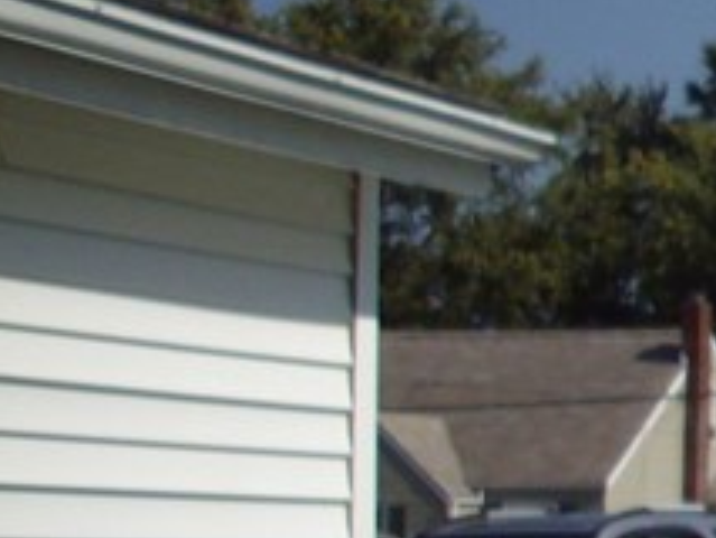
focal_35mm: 178
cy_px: 350
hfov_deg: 9.8
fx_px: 3684
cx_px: 1691
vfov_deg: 8.3
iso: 80
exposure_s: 1/640
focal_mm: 6.2
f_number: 5.6
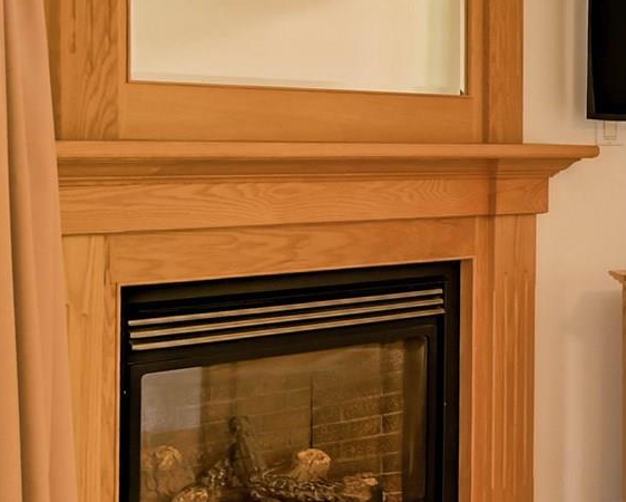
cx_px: 1690
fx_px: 1520
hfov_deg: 13.0
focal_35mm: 82
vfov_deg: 18.7
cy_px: 287
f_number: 6.3
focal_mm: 16
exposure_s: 1/30
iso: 100
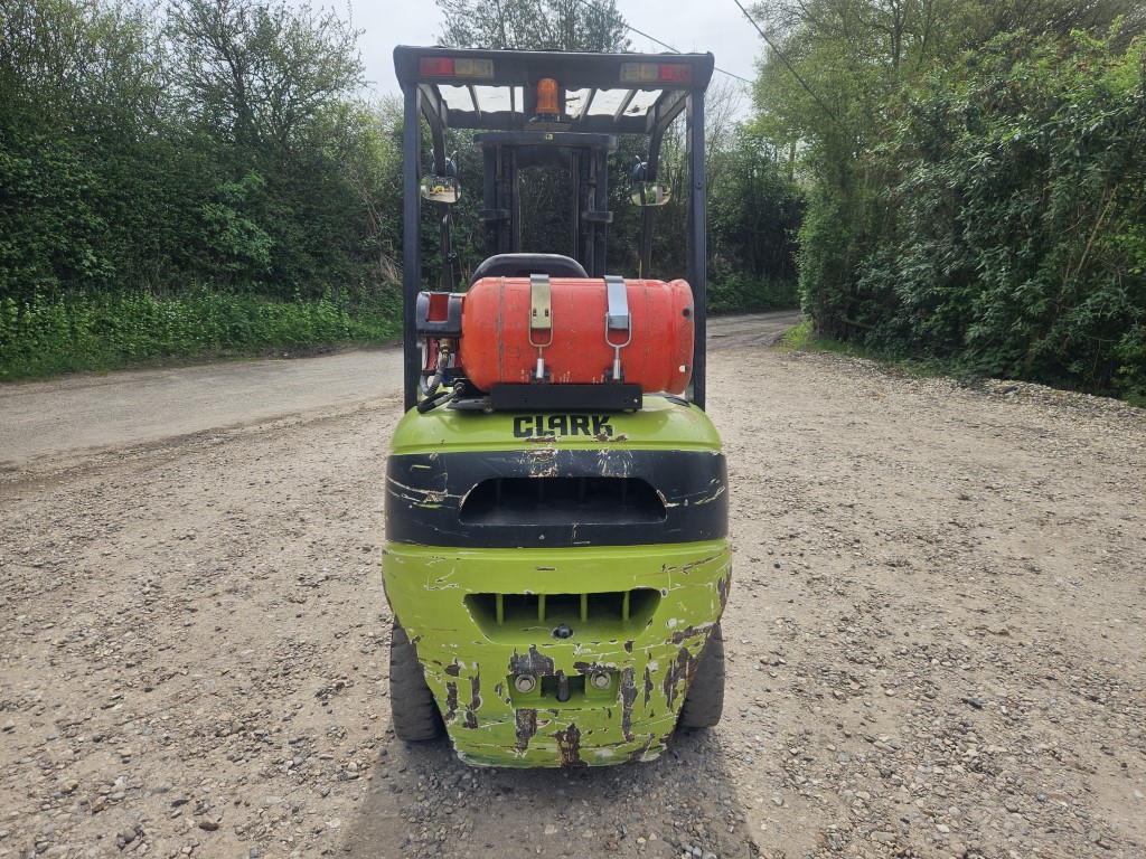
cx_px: 573
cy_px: 430
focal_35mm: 23
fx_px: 761
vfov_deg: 58.9
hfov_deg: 73.9
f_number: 1.8
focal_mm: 5.4
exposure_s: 1/1521
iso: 25
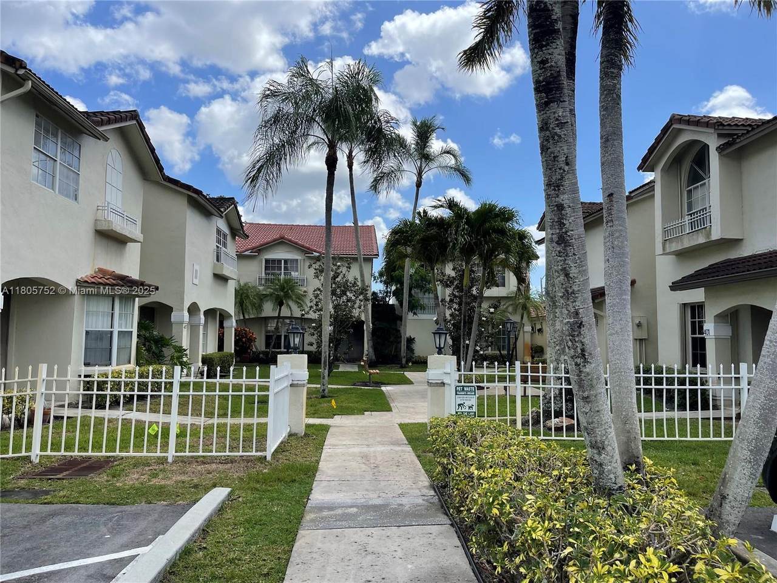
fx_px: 561
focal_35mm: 25
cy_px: 292
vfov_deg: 54.9
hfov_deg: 69.4
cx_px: 388
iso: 32
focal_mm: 5.1
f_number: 1.6
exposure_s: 1/3559
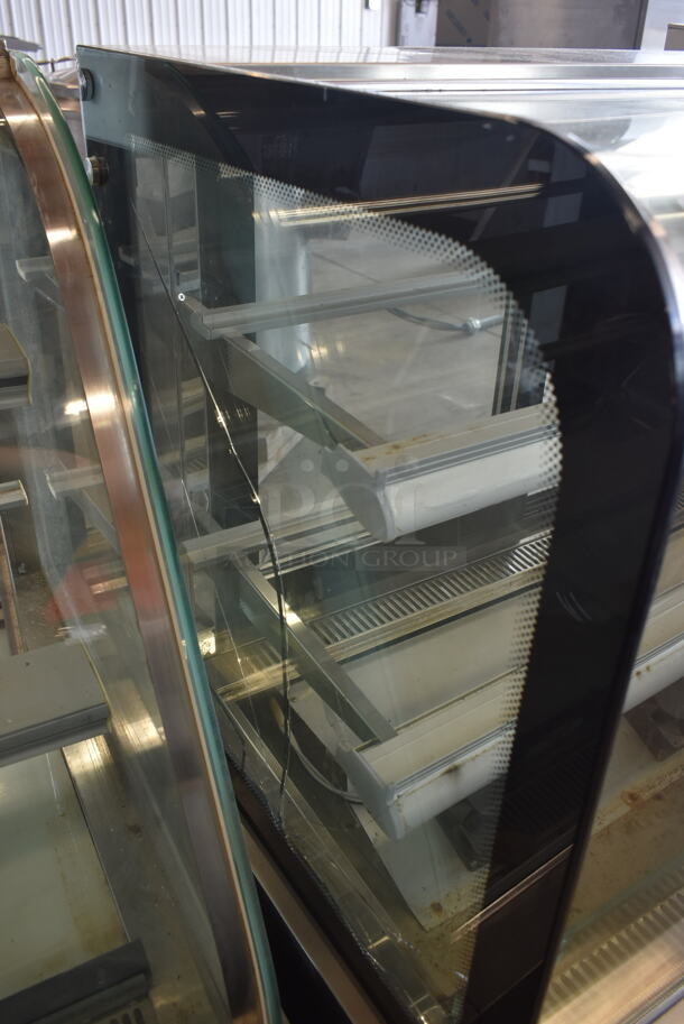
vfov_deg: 61.9
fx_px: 854
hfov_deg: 43.7
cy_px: 512
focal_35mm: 30
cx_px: 342
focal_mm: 20
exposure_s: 1/60
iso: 500
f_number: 5.6
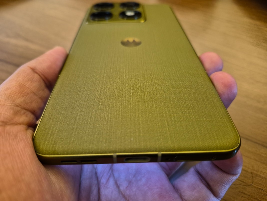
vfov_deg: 58.9
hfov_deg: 73.9
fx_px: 177
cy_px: 100
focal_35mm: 23
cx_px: 134
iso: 800
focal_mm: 5.4
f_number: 1.8
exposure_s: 1/100
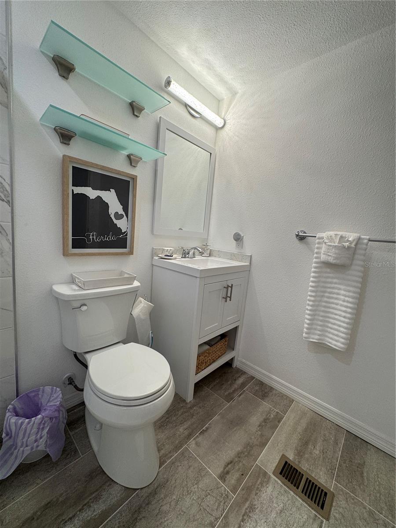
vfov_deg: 102.1
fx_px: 214
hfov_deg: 85.7
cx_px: 198
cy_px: 264
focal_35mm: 14
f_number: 2.2
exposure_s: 1/120
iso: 125
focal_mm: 2.22
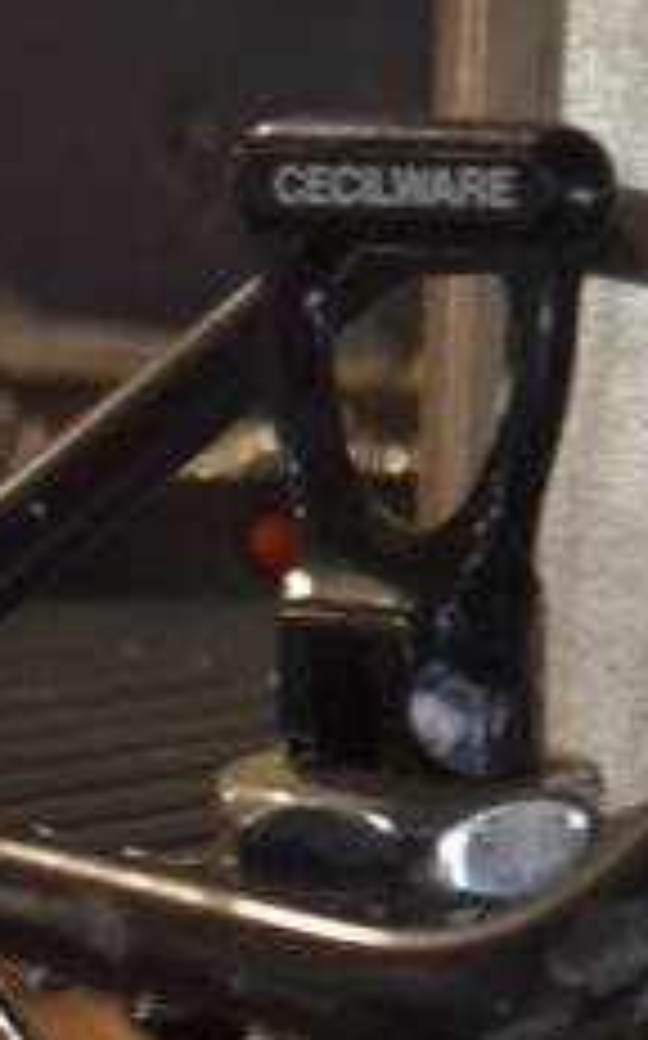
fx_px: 3765
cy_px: 164
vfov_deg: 15.6
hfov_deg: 9.2
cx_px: 1323
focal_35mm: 133
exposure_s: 1/160
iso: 800
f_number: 3.8
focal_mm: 22
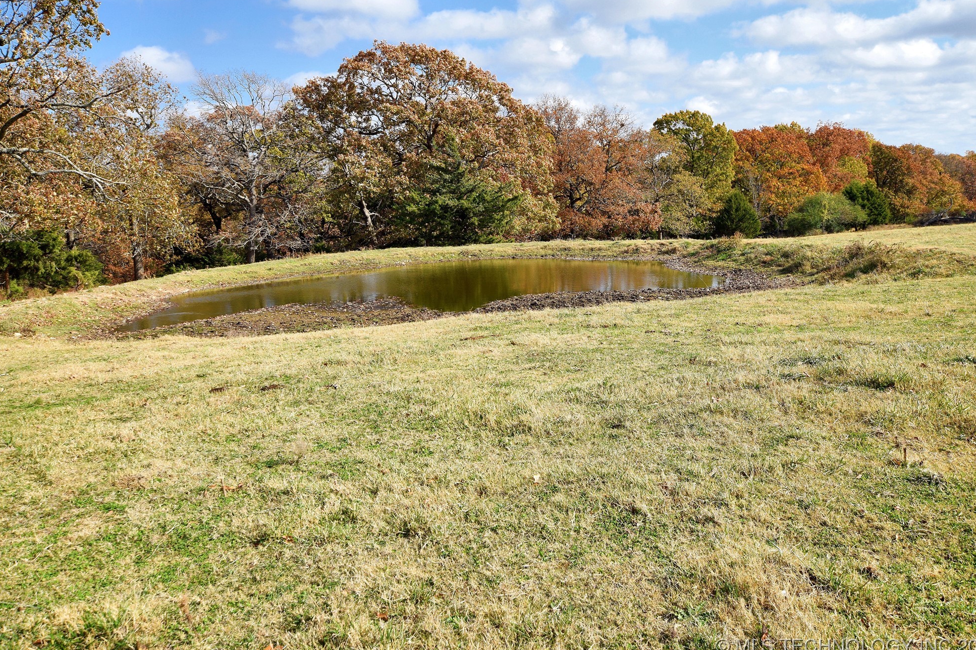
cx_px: 499
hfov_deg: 60.3
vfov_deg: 42.3
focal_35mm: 31
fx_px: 840
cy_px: 329
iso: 200
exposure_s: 1/400
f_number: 8
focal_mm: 20
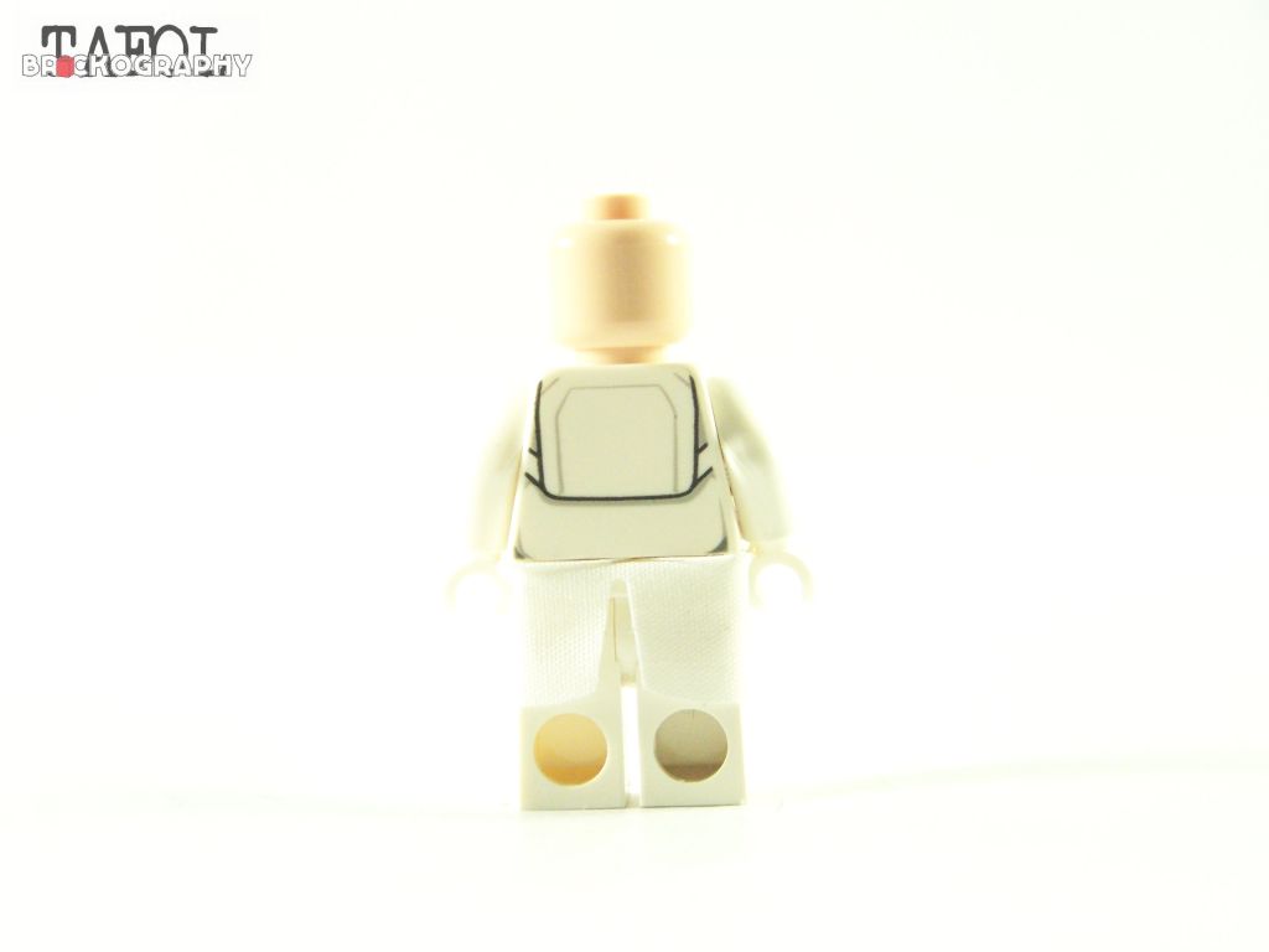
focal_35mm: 105
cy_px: 476
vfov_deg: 14.1
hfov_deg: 18.7
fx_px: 3849
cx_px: 634
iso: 400
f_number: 3.2
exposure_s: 1/60
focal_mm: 17.5
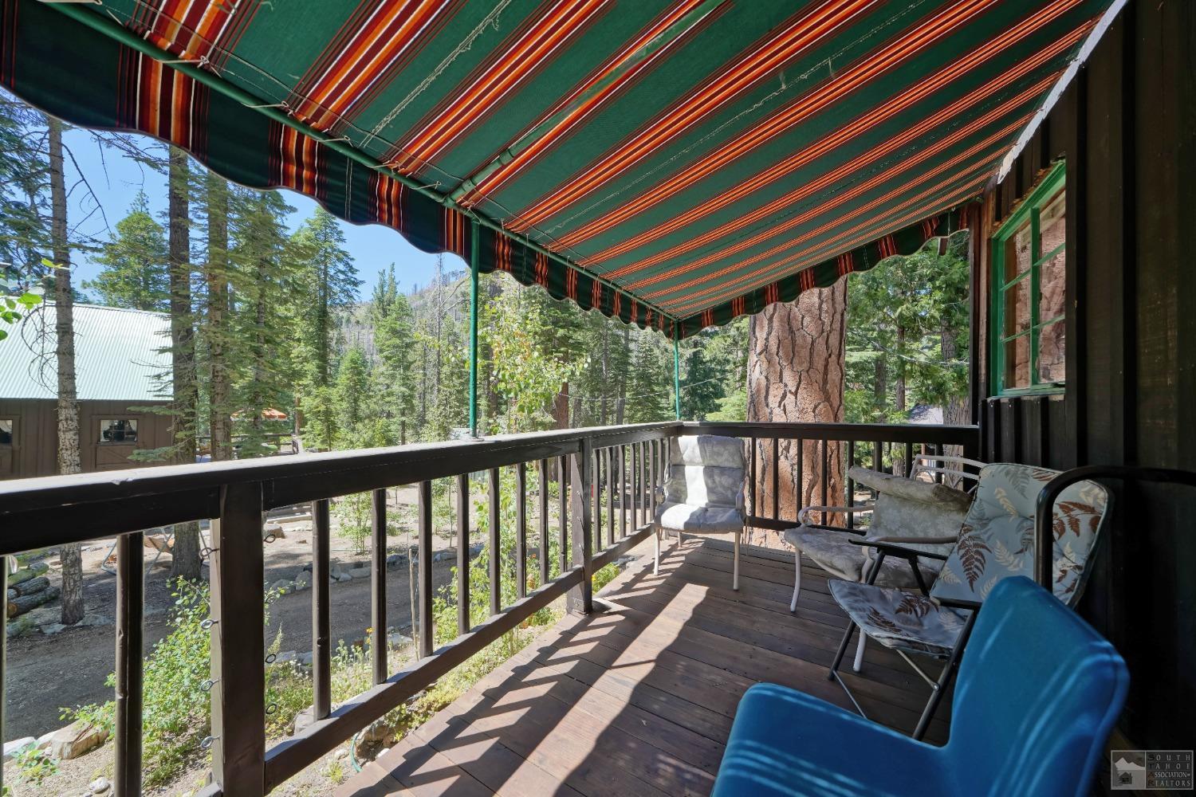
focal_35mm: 12
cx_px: 598
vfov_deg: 90.0
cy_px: 398
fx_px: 399
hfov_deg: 112.6
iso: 200
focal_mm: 12
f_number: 6.3
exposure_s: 1/100
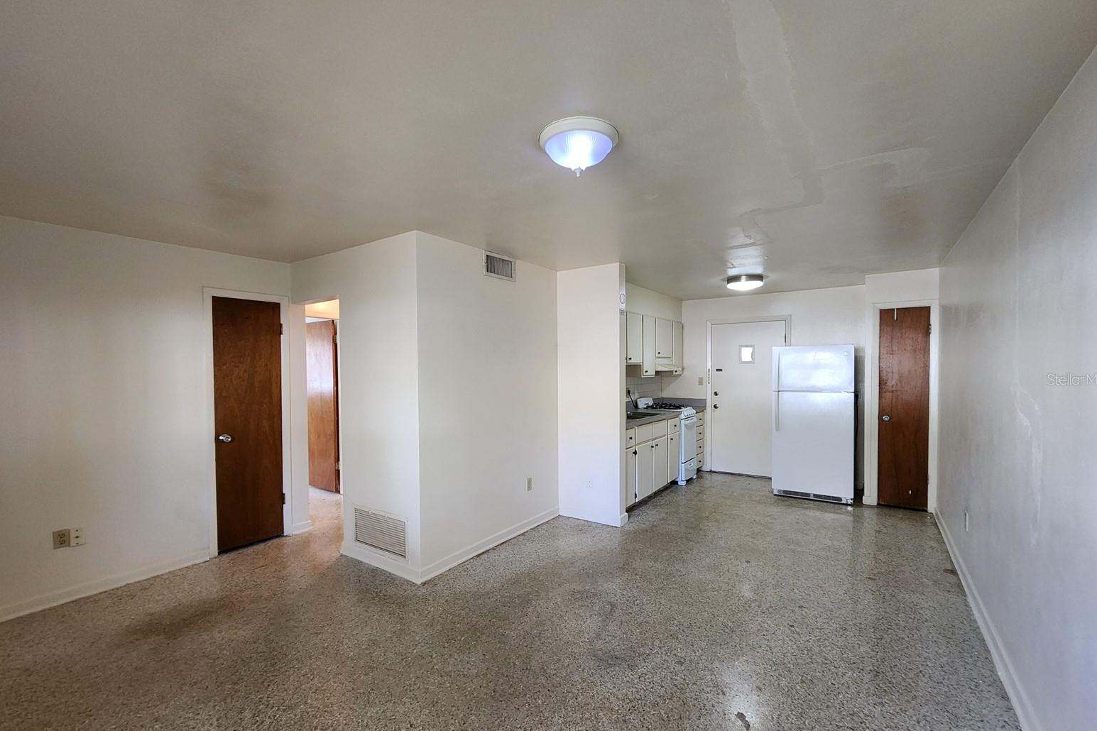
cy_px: 379
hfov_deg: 104.3
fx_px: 427
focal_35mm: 14
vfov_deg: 81.2
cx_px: 546
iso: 400
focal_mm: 2.2
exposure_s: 1/30
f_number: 2.2
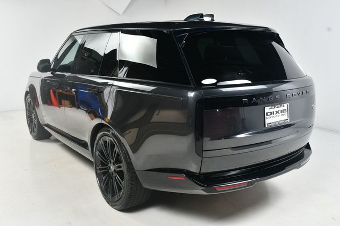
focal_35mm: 34
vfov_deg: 38.8
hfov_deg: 55.8
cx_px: 170
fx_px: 321
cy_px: 113
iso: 100
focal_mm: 23
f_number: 9
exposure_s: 1/160
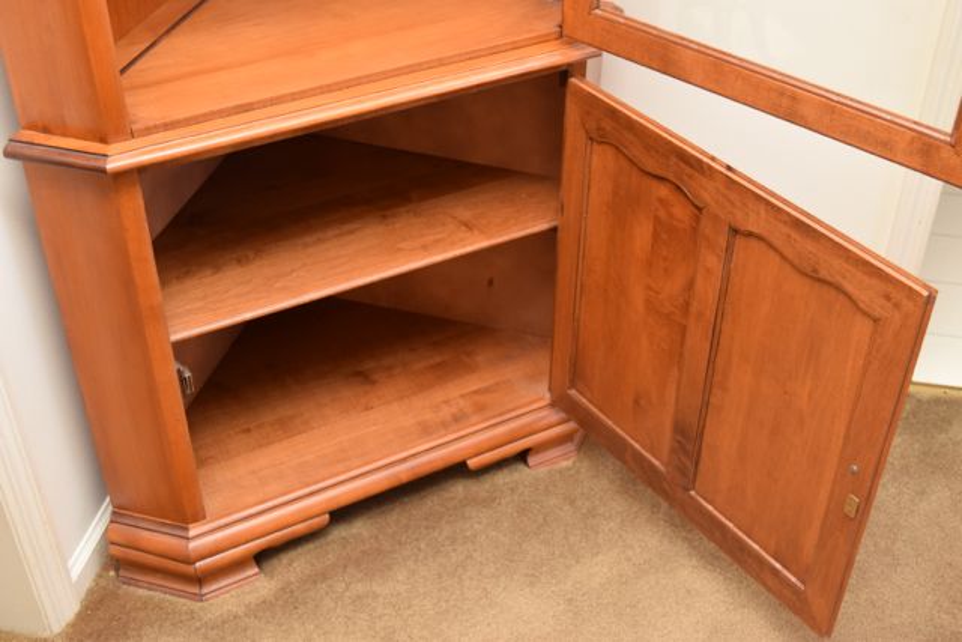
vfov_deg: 29.0
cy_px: 321
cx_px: 481
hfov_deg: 42.3
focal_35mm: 46
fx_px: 1243
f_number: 5.6
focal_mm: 31
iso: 800
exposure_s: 1/125
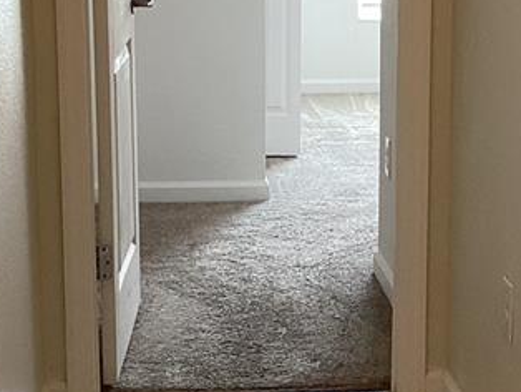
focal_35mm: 101
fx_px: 1521
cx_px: 373
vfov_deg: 14.7
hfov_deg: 19.3
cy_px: 203
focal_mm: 3.3
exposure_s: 1/60
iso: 80
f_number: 2.4
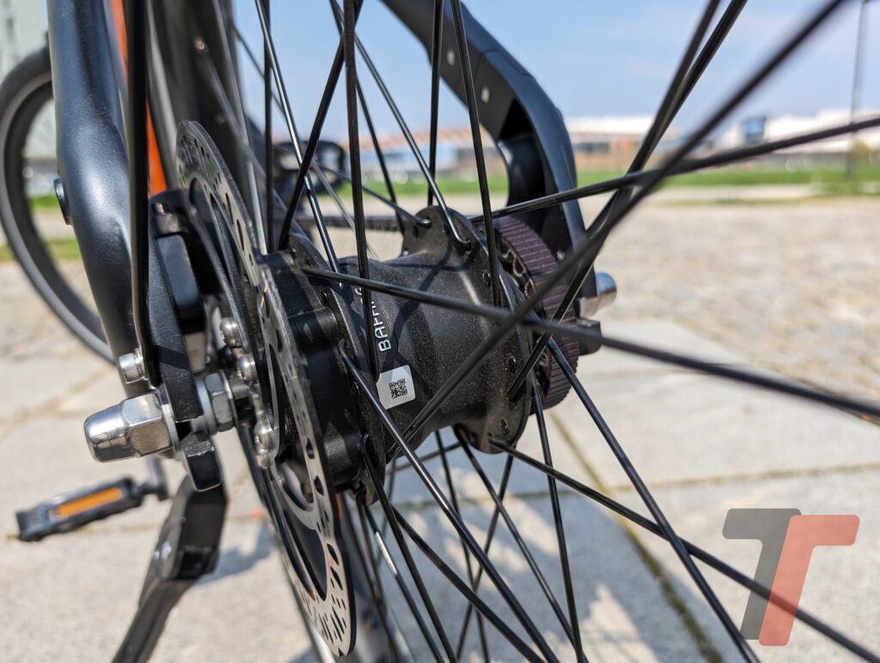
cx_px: 440
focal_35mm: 24
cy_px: 332
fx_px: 611
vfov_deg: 56.9
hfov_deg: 71.5
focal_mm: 6.9
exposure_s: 1/735
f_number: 1.68
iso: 20
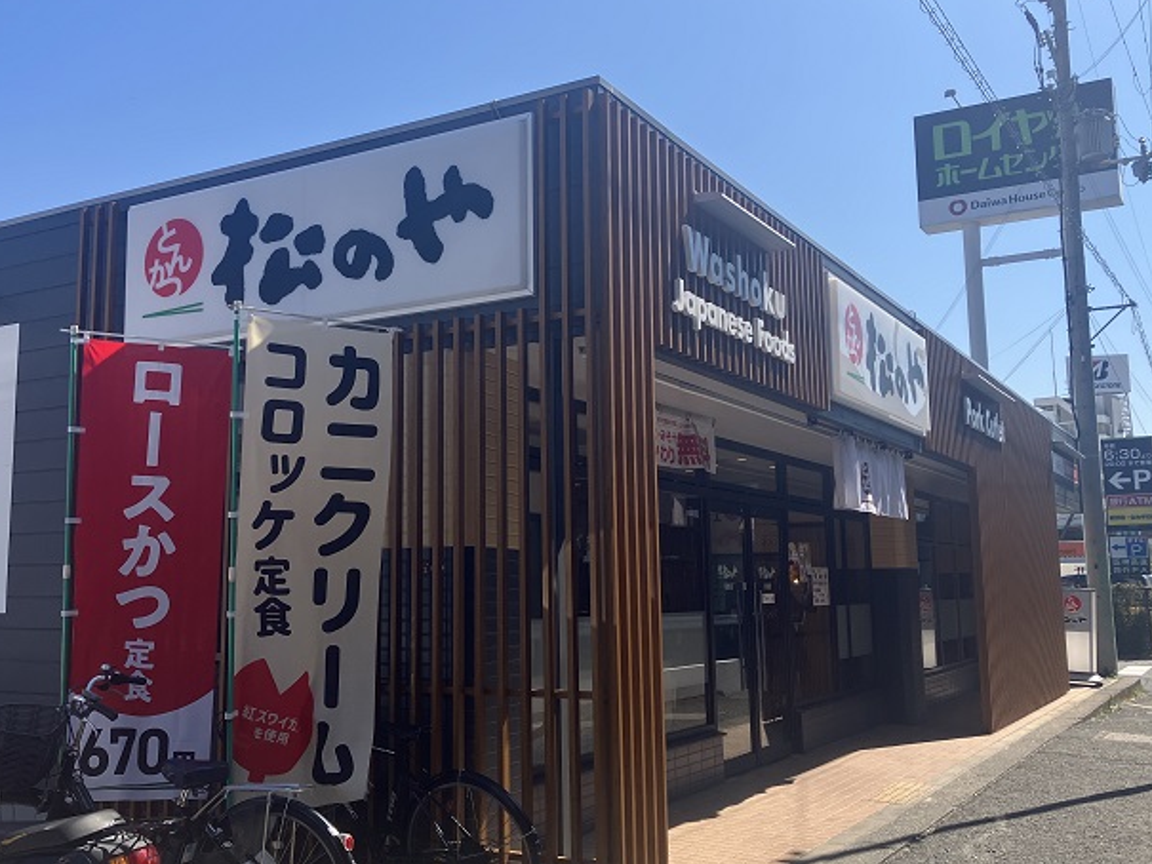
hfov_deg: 50.1
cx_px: 522
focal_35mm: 37
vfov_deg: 38.7
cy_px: 422
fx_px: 1232
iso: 32
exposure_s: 1/1946
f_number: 1.8
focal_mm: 3.99
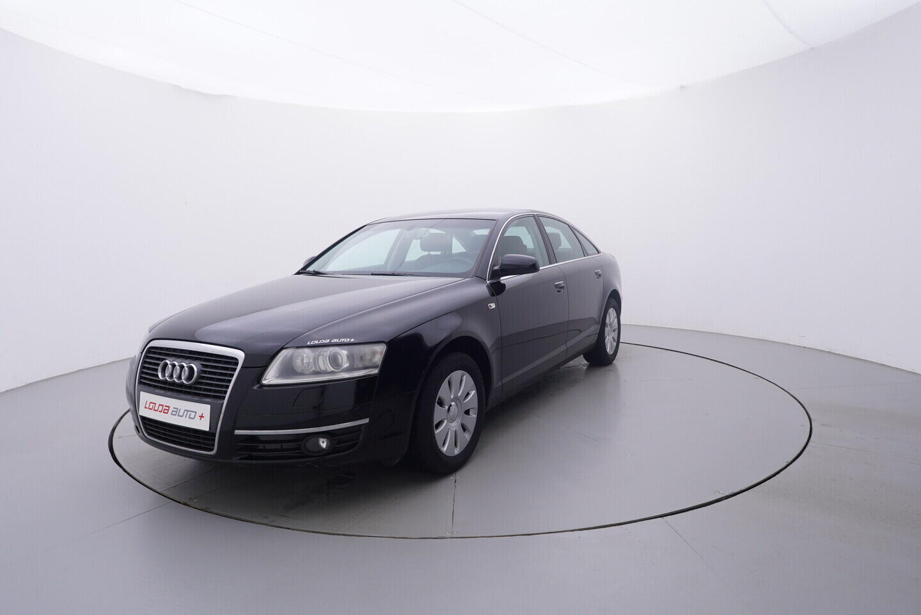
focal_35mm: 22
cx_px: 460
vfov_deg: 56.2
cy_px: 308
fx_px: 576
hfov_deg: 77.3
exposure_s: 1/80
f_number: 5
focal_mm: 15
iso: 200
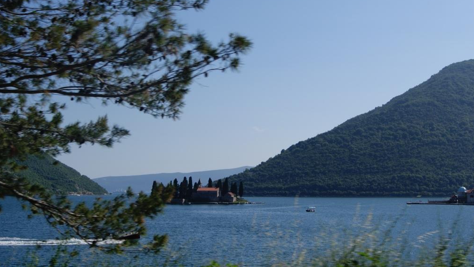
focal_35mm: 48
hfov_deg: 42.9
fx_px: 603
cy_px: 133
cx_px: 239
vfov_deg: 24.9
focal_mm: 30
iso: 100
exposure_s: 1/250
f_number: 13
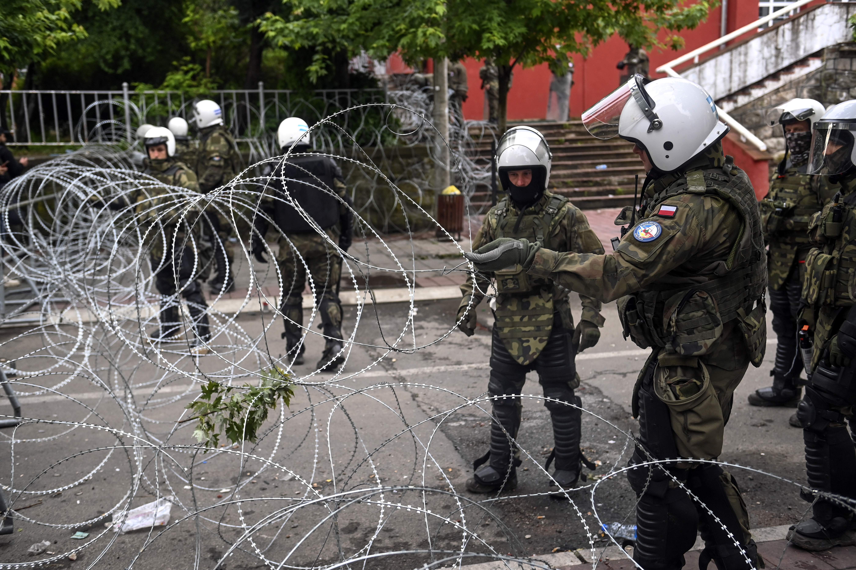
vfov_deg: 35.1
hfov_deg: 50.7
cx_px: 428
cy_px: 285
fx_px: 903
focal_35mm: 38
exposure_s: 1/320
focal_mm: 38
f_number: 3.5
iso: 800
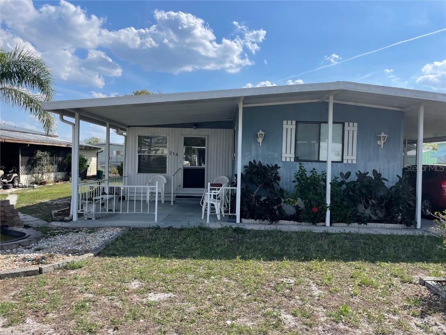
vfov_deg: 53.1
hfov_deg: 67.3
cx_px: 223
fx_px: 335
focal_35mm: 26
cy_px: 168
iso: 32
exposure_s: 1/4292
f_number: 1.6
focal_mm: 4.2
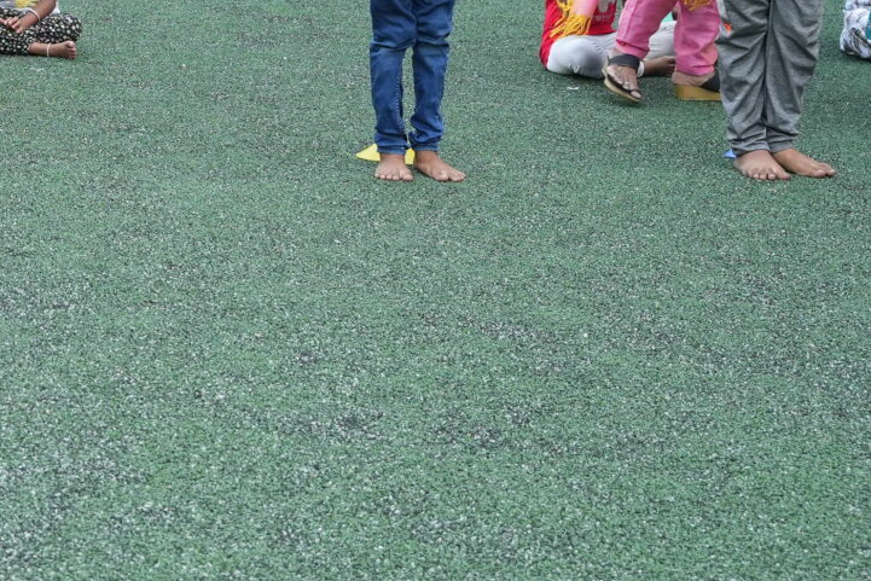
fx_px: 2739
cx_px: -156
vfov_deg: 11.8
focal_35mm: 113
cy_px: -170
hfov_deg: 17.3
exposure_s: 1/320
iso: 1000
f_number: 4.5
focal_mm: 31.9
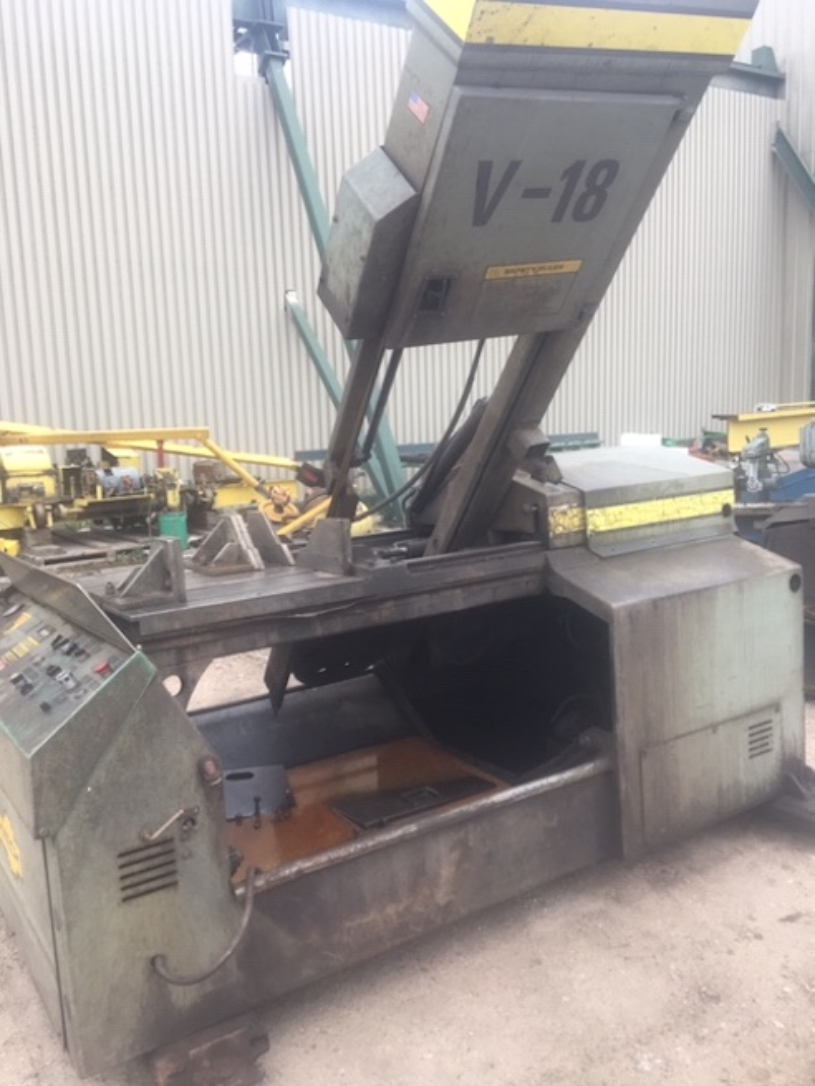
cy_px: 543
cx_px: 408
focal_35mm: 29
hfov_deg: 48.2
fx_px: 910
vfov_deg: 61.7
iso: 32
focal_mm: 4.15
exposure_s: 1/60
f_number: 2.2
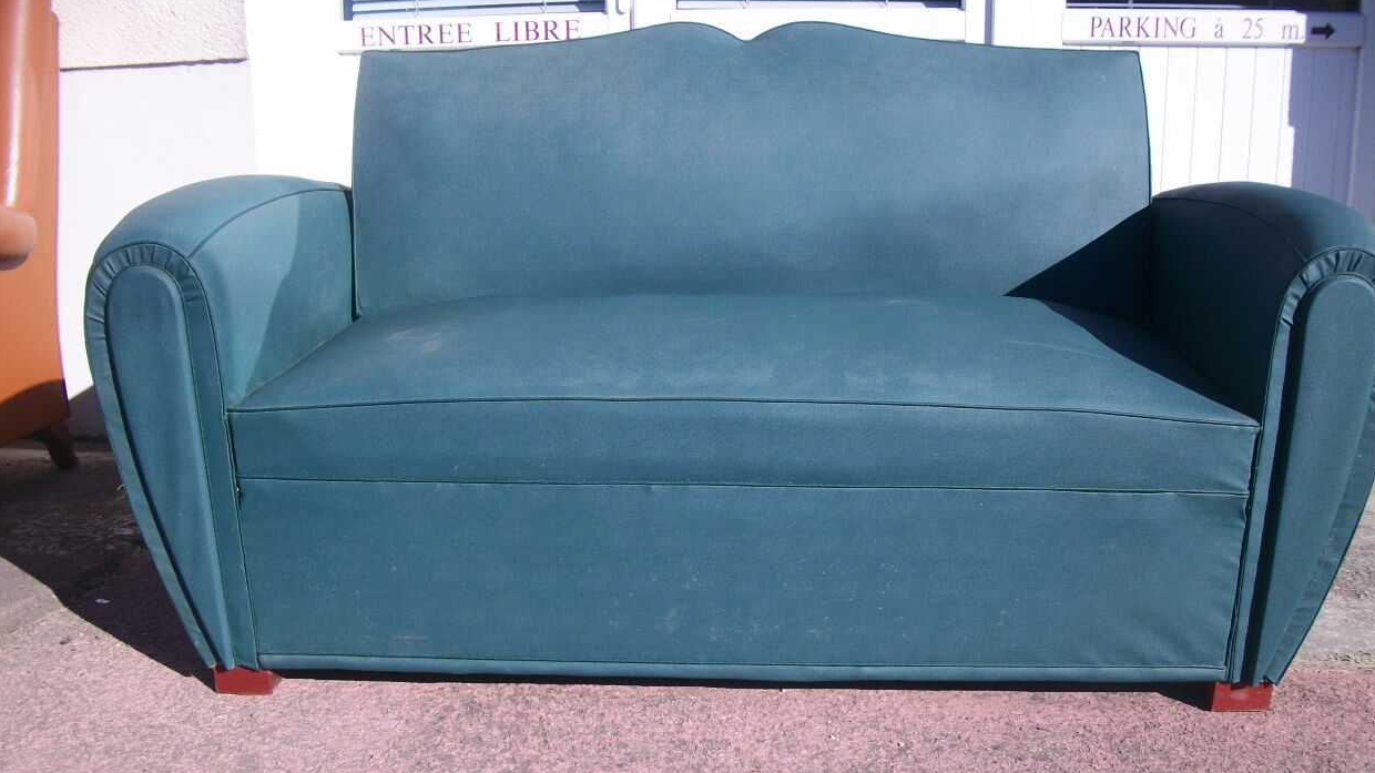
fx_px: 1312
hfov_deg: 55.3
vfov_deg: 32.6
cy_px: 501
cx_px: 690
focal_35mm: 36
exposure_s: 1/160
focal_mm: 5.7
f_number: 8.8
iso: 80
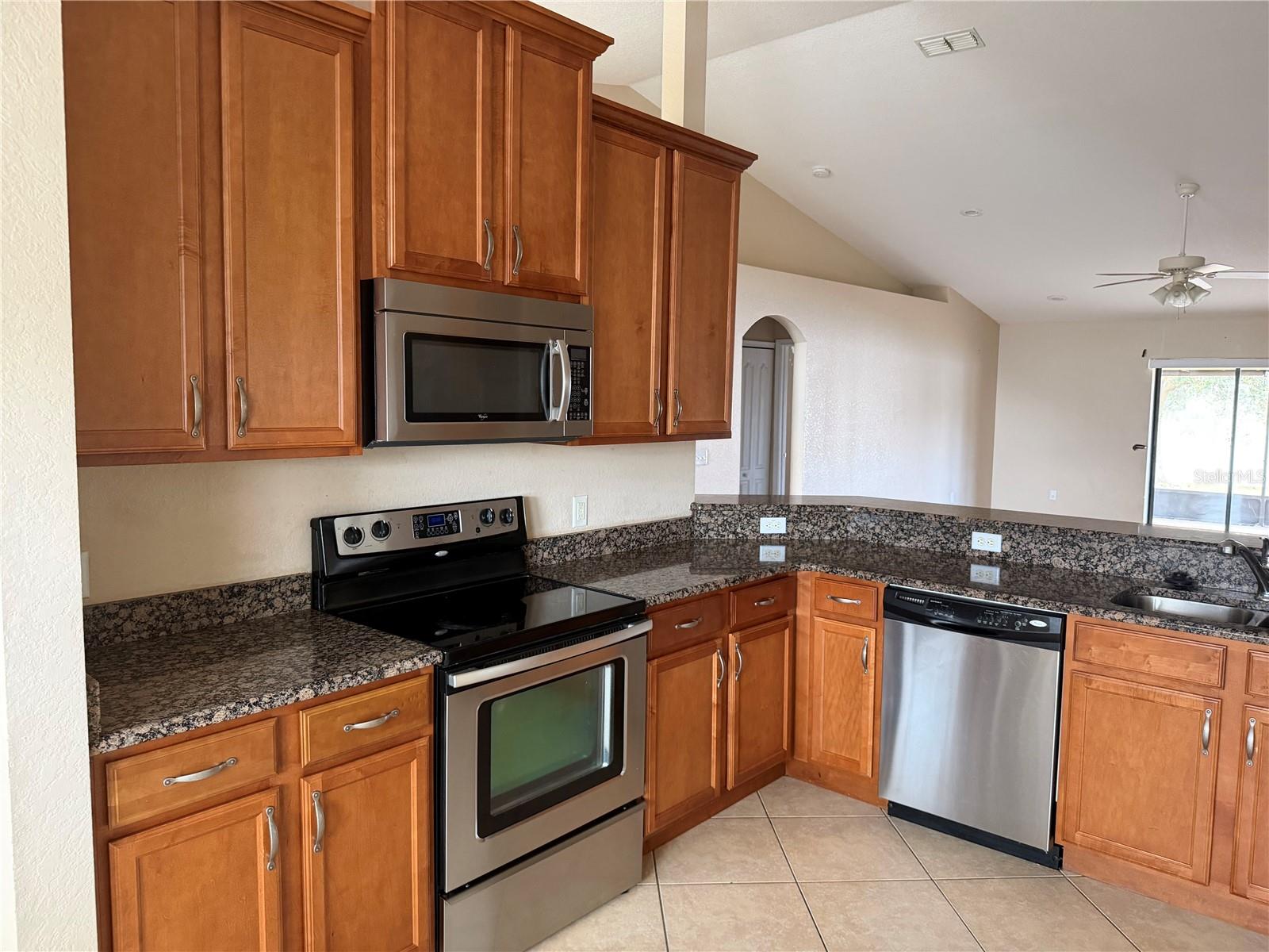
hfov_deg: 71.6
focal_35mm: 24
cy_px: 476
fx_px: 880
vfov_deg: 56.8
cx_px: 634
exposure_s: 1/60
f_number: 1.78
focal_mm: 6.76
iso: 500
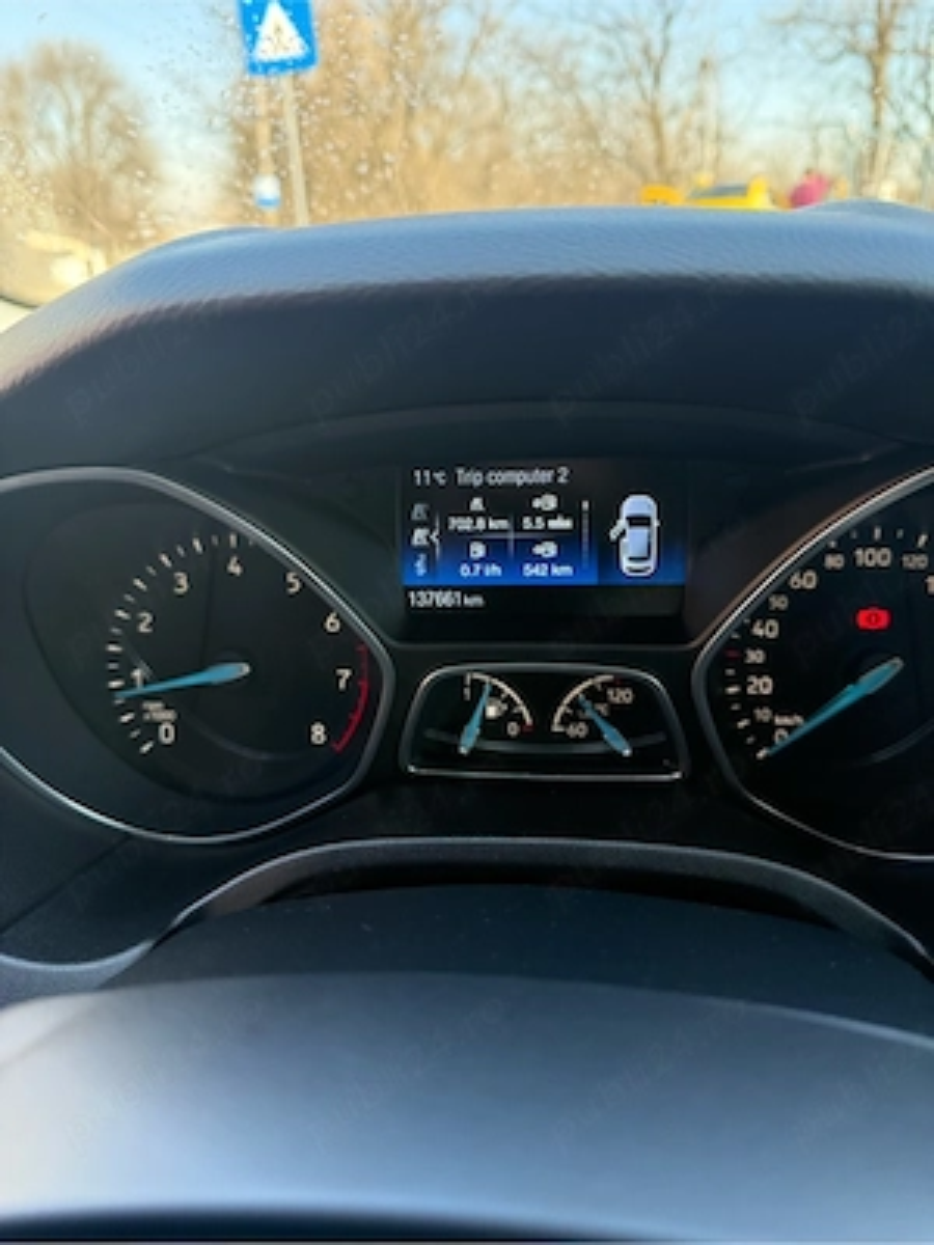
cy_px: 622
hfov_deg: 56.8
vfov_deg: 71.6
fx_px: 863
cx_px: 467
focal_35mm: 24
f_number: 1.78
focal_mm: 6.76
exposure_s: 1/192
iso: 200
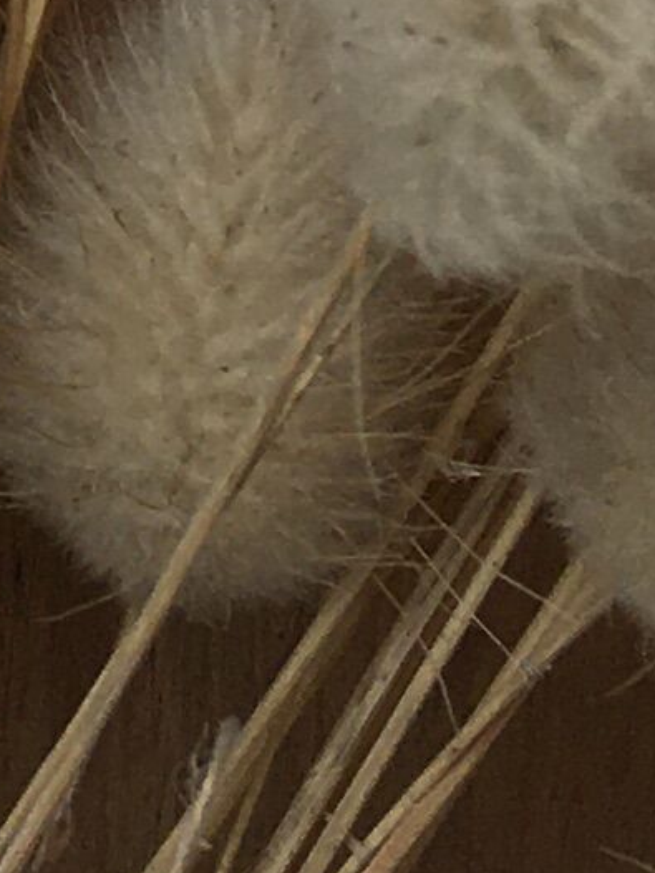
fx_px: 5603
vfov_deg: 8.4
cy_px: -1019
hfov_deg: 6.3
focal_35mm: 222
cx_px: -1048
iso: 25
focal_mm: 4.15
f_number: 2.2
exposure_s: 1/506
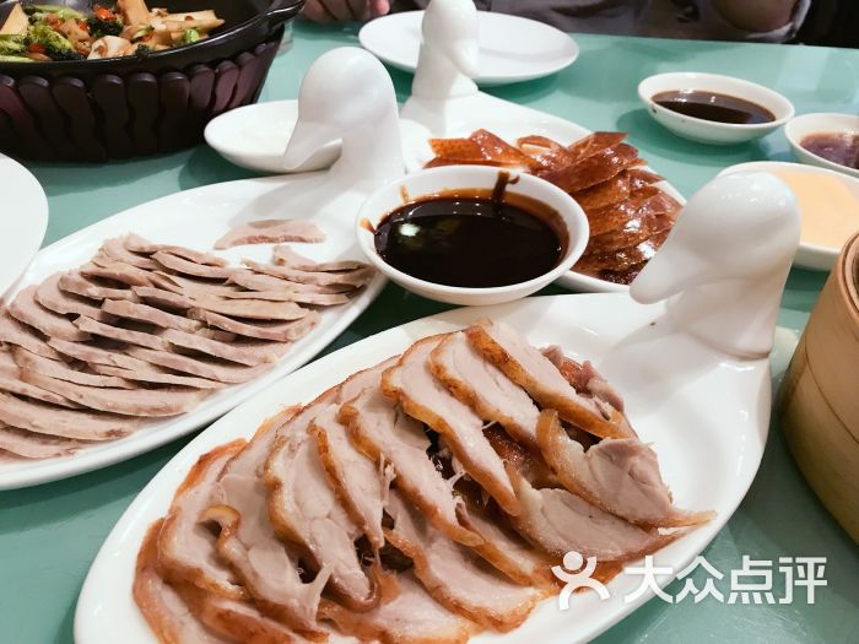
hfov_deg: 63.4
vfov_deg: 49.7
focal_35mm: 28
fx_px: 695
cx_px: 430
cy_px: 322
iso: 40
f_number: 1.8
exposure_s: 1/25
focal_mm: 3.99
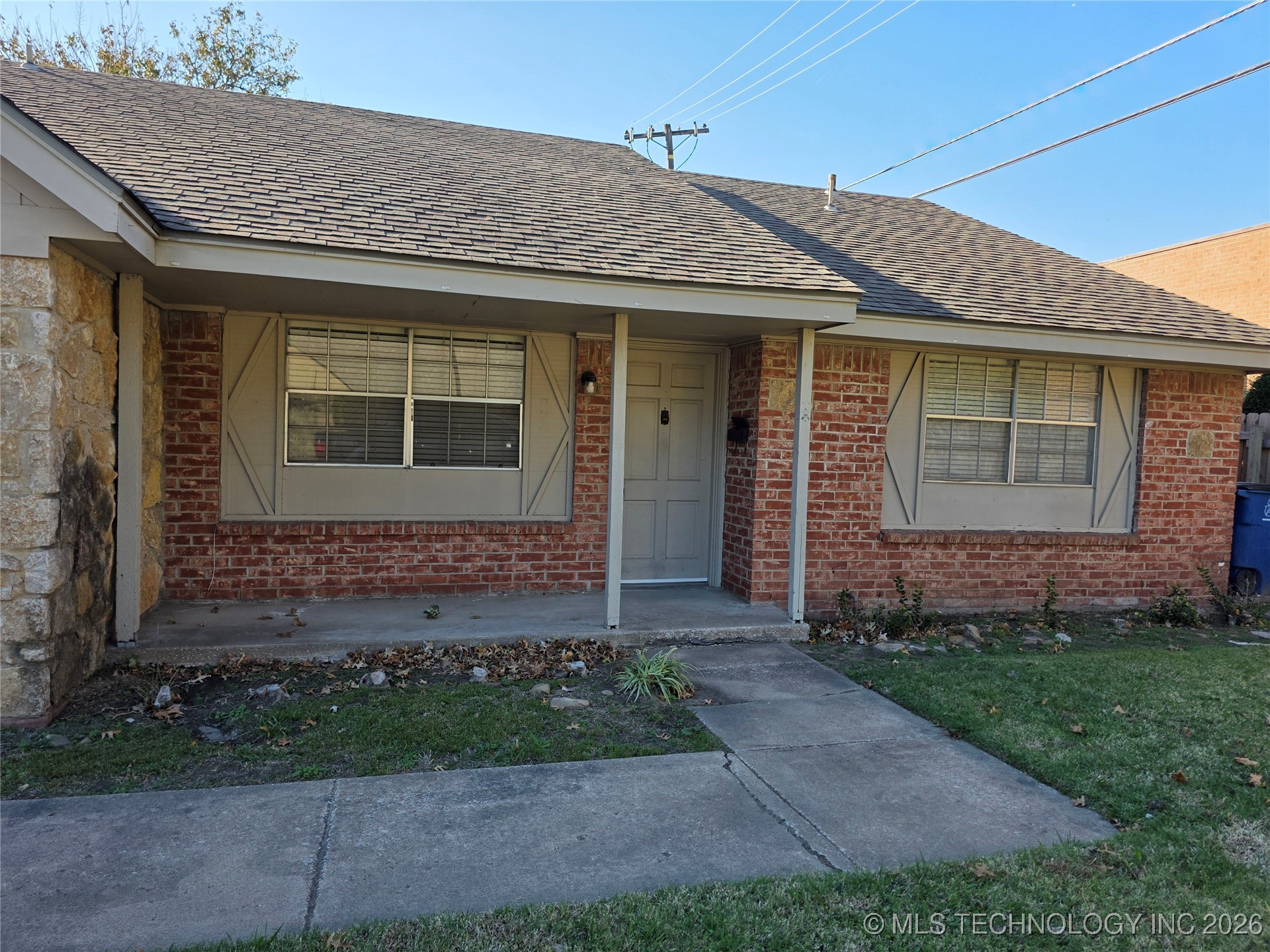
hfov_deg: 73.9
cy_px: 476
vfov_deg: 58.9
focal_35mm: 23
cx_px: 635
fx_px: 844
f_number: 1.7
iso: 80
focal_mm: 6.3
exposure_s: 1/2186
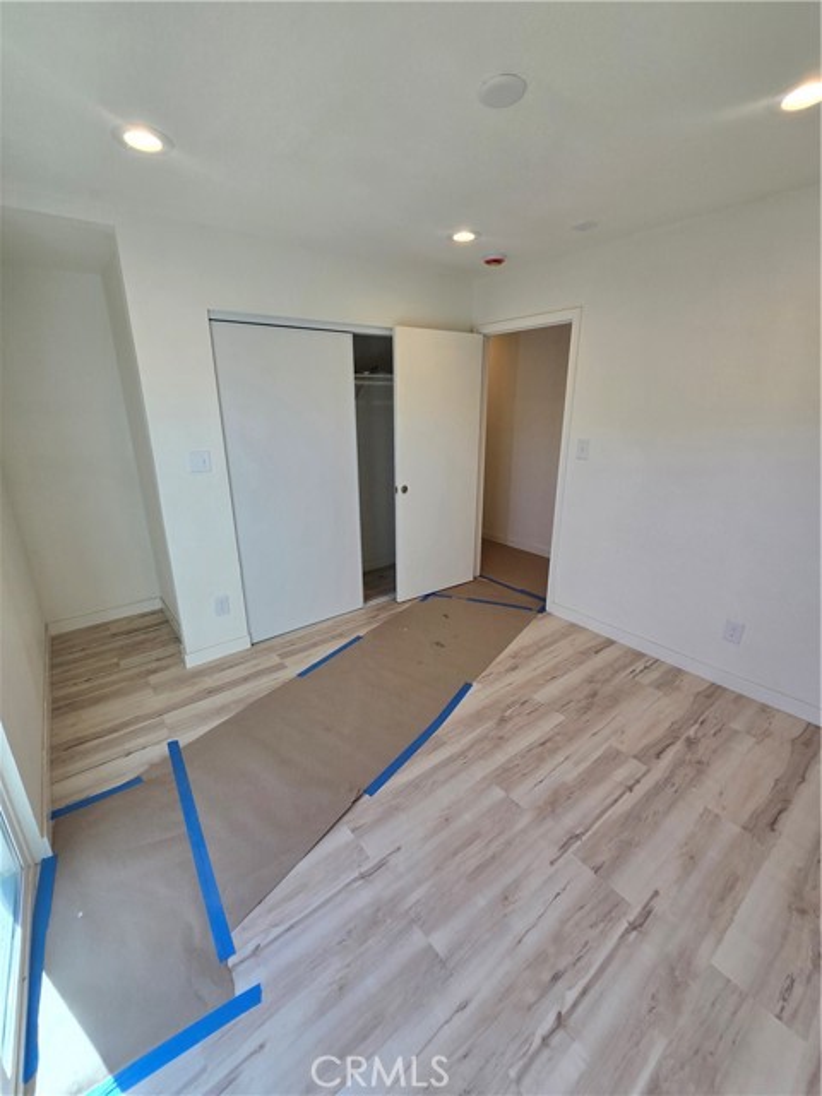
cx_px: 411
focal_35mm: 13
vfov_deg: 106.2
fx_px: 412
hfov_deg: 89.9
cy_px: 548
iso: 50
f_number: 2.2
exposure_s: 1/120
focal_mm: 2.2
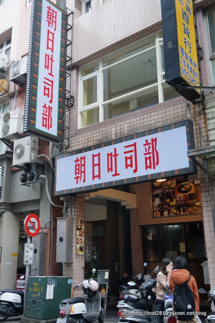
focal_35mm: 36
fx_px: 323
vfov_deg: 53.2
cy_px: 162
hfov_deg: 36.8
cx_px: 108
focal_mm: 24
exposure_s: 1/160
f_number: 4.5
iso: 800
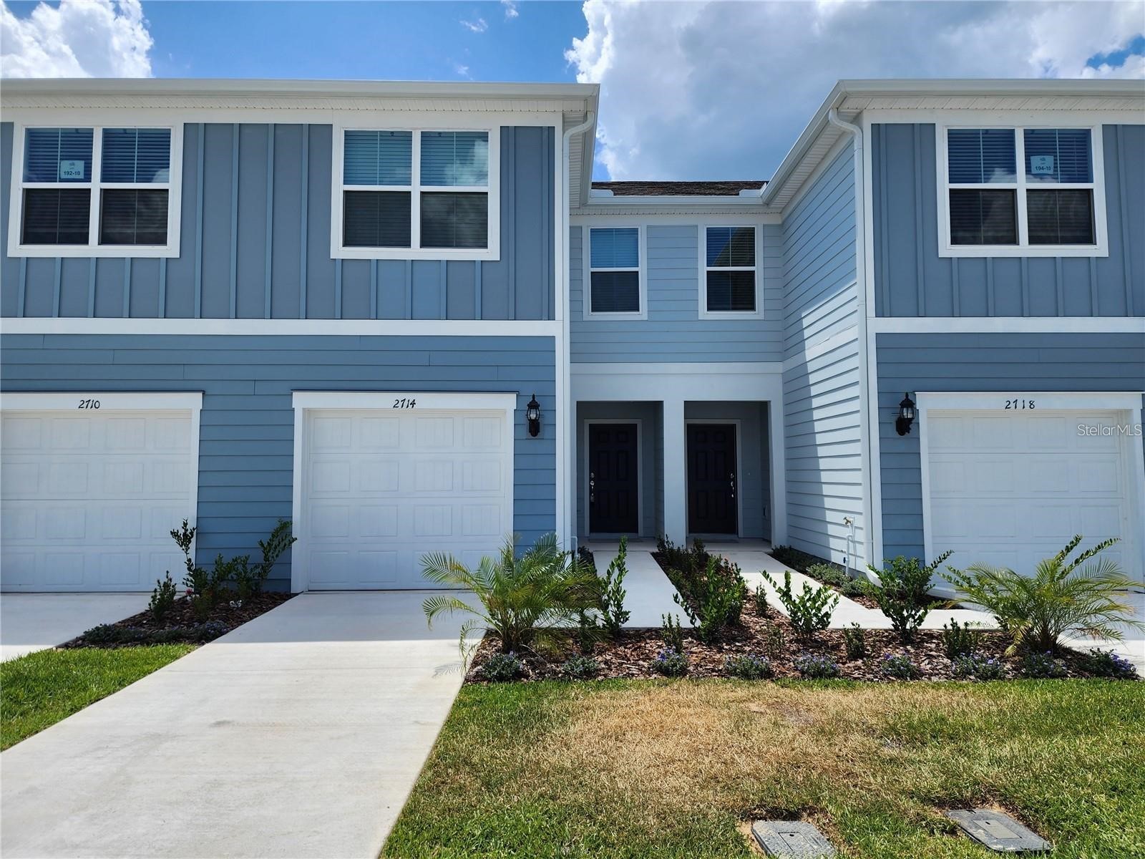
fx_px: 761
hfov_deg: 73.9
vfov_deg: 58.9
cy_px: 430
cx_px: 572
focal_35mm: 23
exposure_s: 1/1157
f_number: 1.8
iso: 12
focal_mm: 6.4
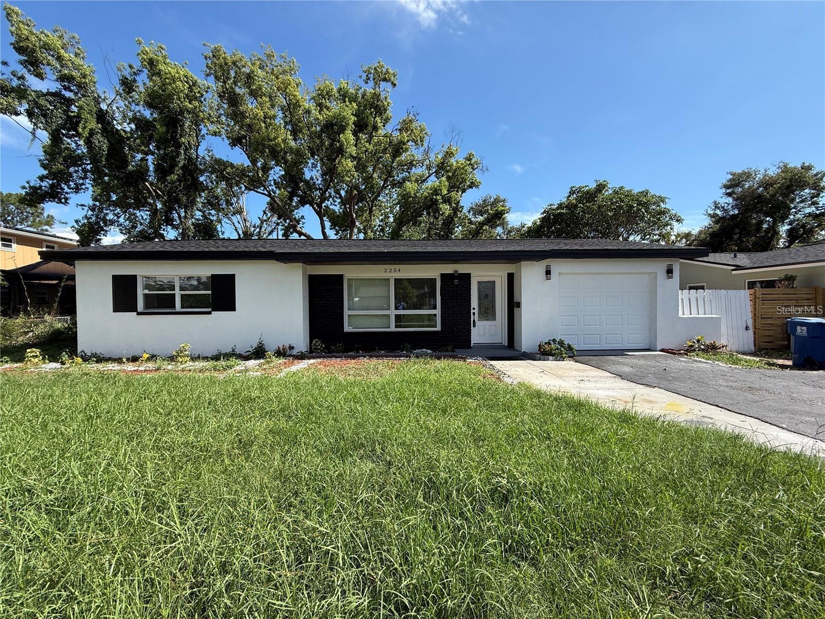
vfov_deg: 85.7
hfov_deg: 102.1
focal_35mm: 14
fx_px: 334
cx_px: 412
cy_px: 310
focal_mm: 2.22
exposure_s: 1/1017
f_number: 2.2
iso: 50
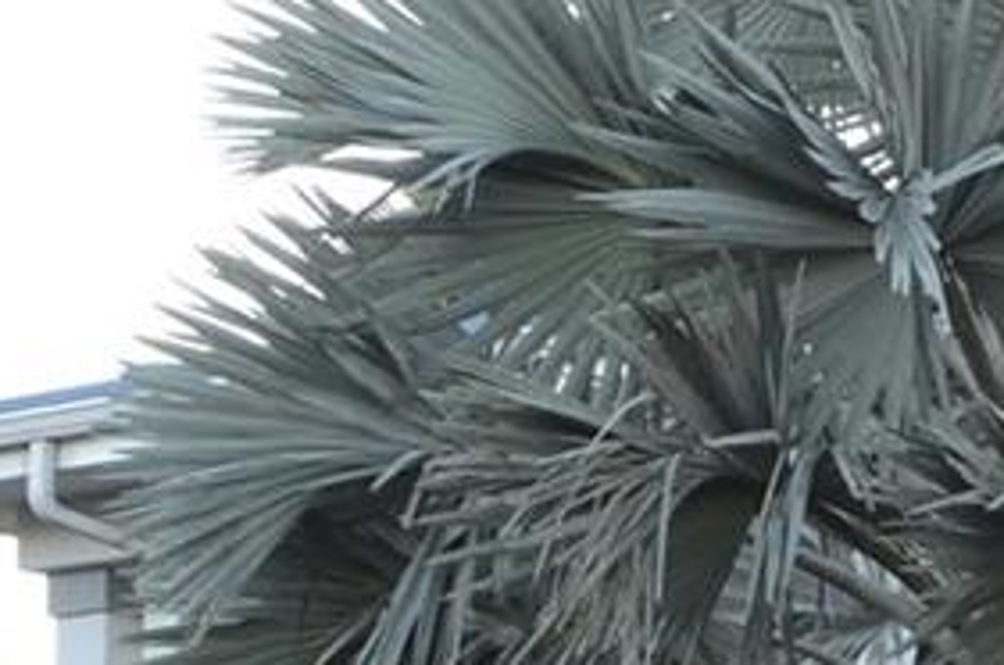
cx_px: 2305
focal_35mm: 171
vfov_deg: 7.8
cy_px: 1031
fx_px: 4758
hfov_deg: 10.6
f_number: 7.1
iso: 320
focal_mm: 20
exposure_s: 1/10
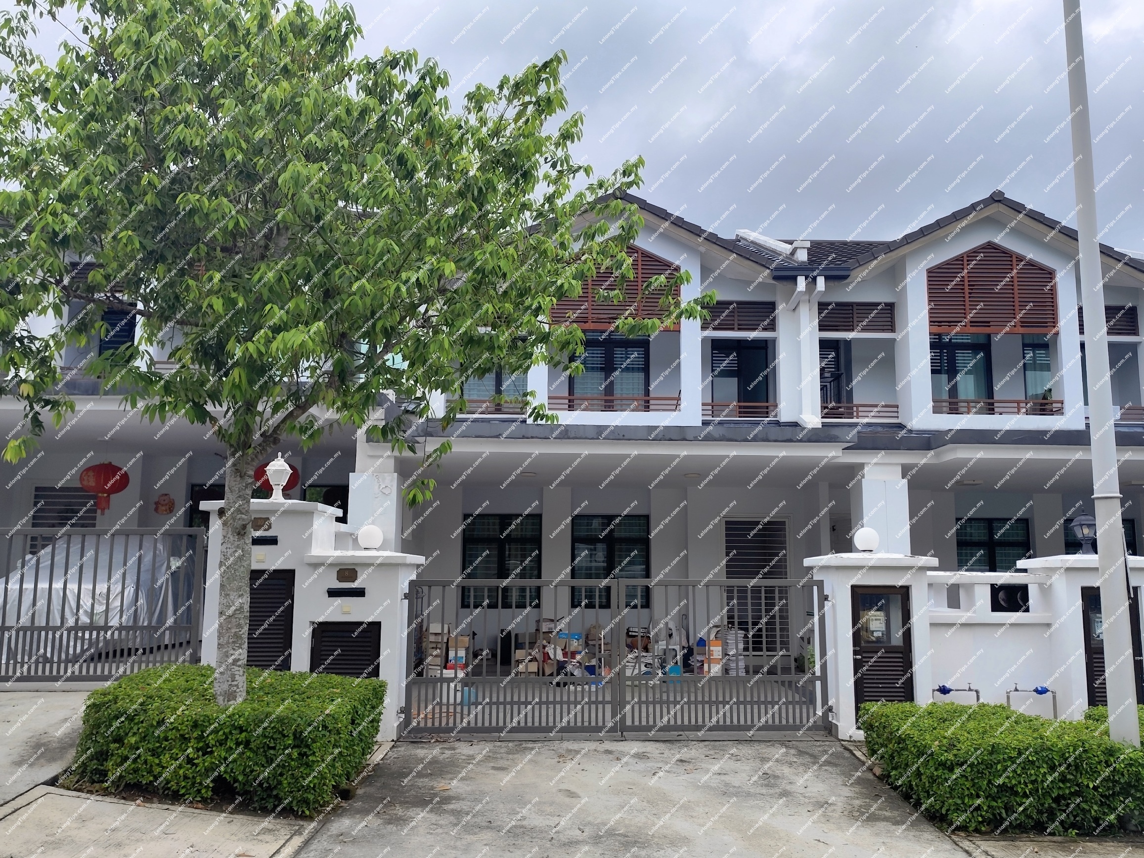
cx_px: 572
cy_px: 429
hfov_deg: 73.9
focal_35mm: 23
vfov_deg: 58.9
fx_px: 760
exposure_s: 1/498
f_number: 1.65
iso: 50
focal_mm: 6.14
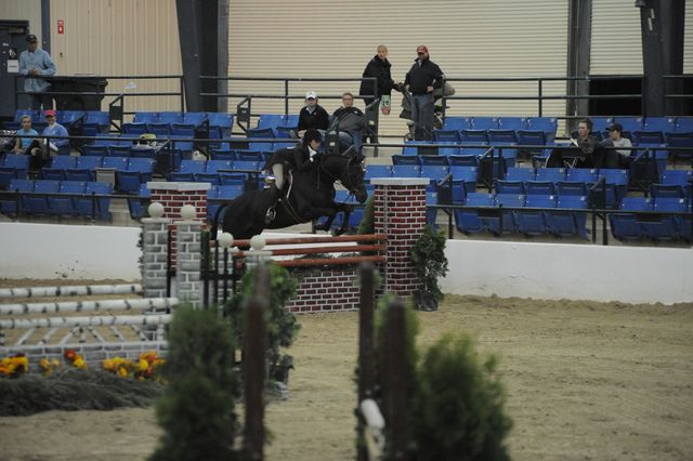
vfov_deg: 6.9
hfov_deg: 10.3
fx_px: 3848
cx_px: 346
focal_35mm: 200
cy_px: 230
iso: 6400
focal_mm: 200
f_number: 2.8
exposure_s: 1/400
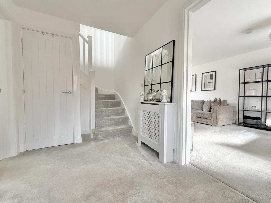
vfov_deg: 85.7
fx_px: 110
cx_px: 136
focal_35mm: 14
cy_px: 102
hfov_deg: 102.1
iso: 320
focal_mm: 2.22
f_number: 2.2
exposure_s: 1/93
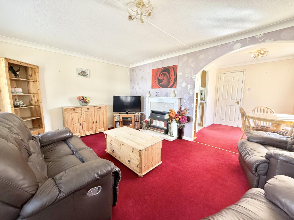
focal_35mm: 14
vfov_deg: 85.7
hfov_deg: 102.1
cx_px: 147
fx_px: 119
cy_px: 110
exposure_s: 1/100
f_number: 2.2
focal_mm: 2.22
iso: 160
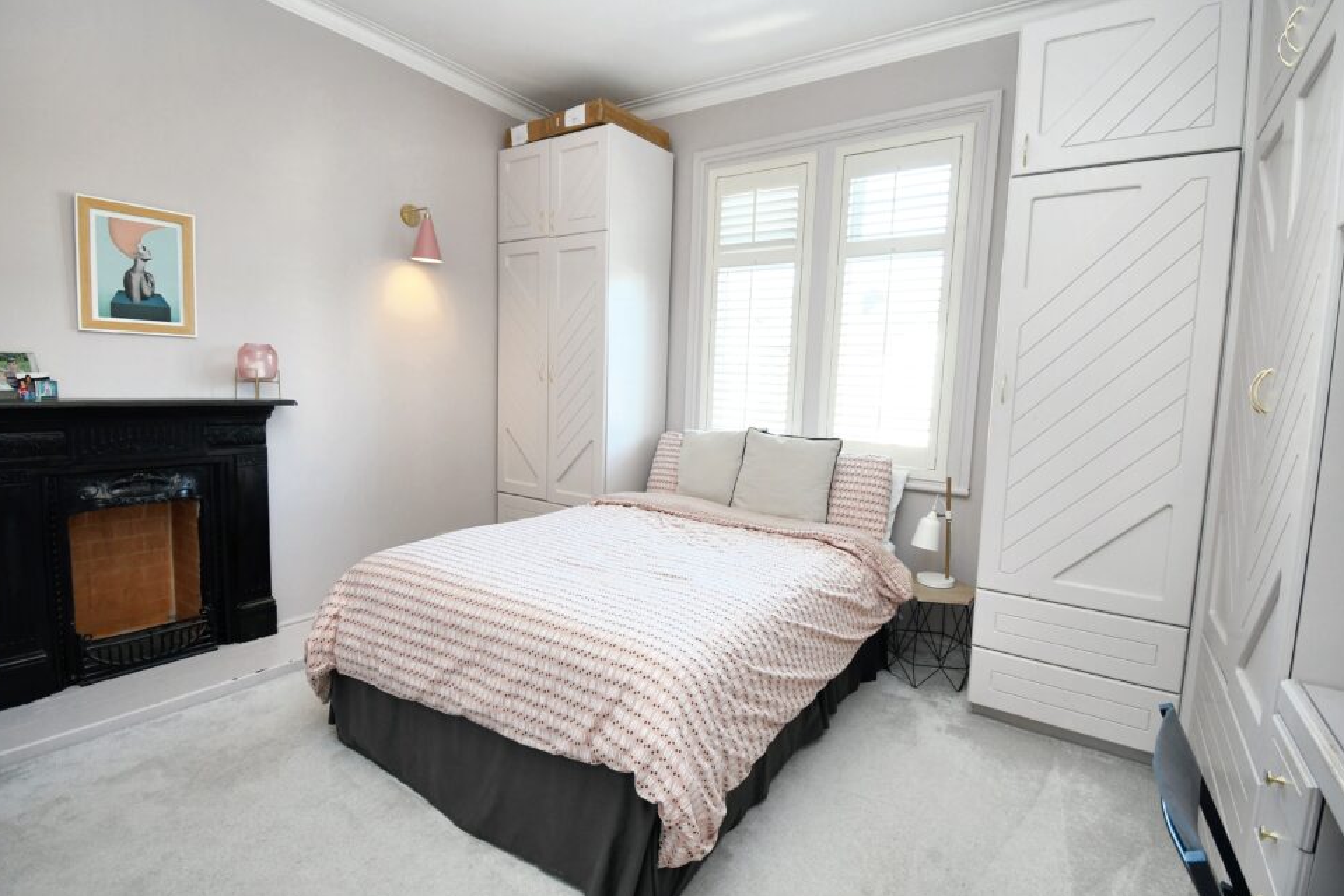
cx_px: 680
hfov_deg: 96.7
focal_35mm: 16
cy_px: 451
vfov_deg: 73.7
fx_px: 597
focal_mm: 10
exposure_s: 1/60
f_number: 4.5
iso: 800
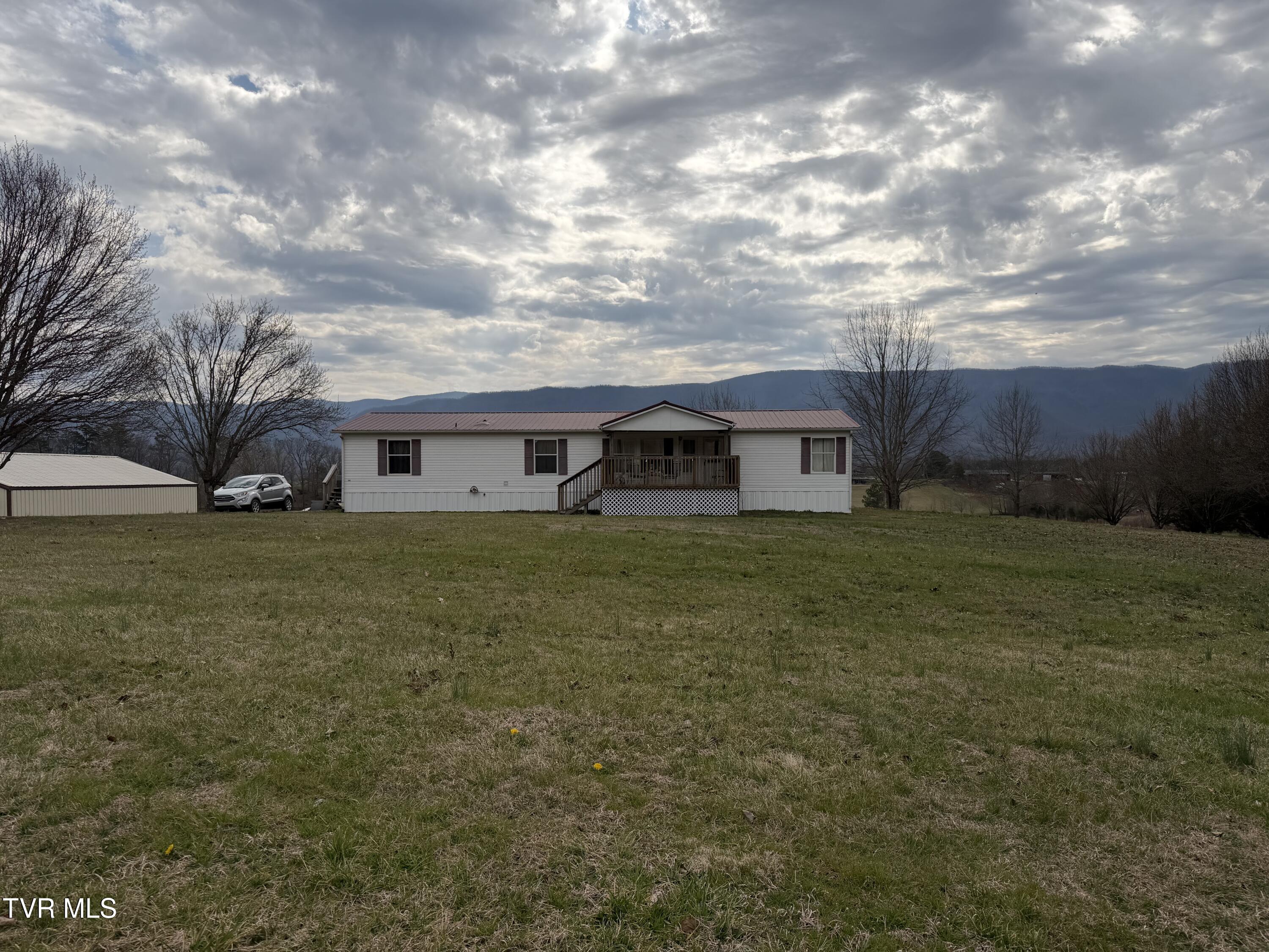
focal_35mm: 24
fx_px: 880
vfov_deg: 56.8
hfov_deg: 71.6
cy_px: 476
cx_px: 634
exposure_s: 1/10309
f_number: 1.78
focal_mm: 6.76
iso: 80
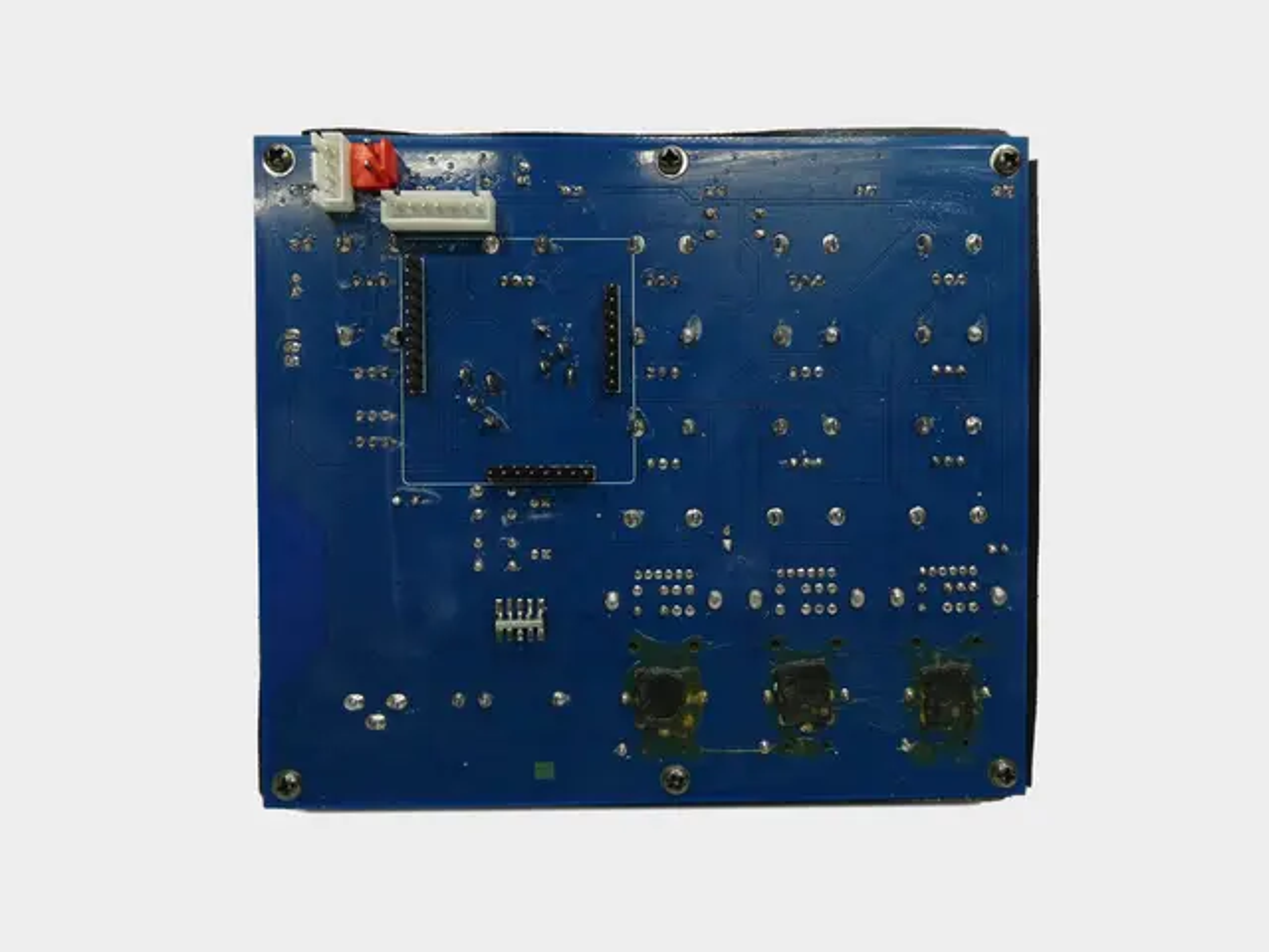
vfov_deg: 56.8
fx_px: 880
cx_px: 634
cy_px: 476
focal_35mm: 24
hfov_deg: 71.6
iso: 100
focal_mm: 4.3
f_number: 3.3
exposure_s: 1/60
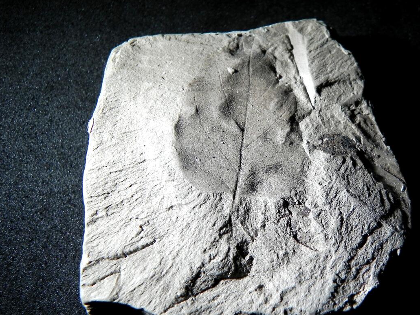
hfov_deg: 46.7
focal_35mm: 40
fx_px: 485
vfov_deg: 36.0
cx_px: 237
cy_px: 160
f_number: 2.8
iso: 160
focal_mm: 5.9
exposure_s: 1/114
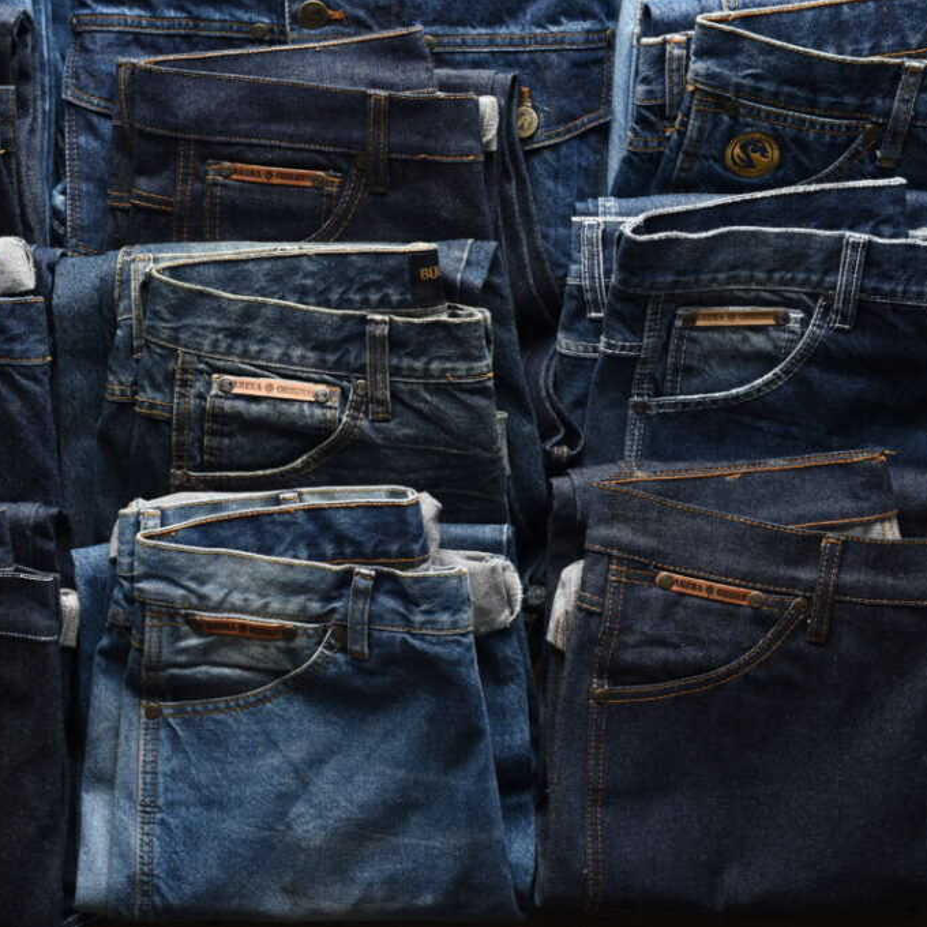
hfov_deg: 26.7
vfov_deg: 26.9
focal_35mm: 64
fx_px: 1939
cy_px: 464
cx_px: 315
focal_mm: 50
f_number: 8
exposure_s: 1/200
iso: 500
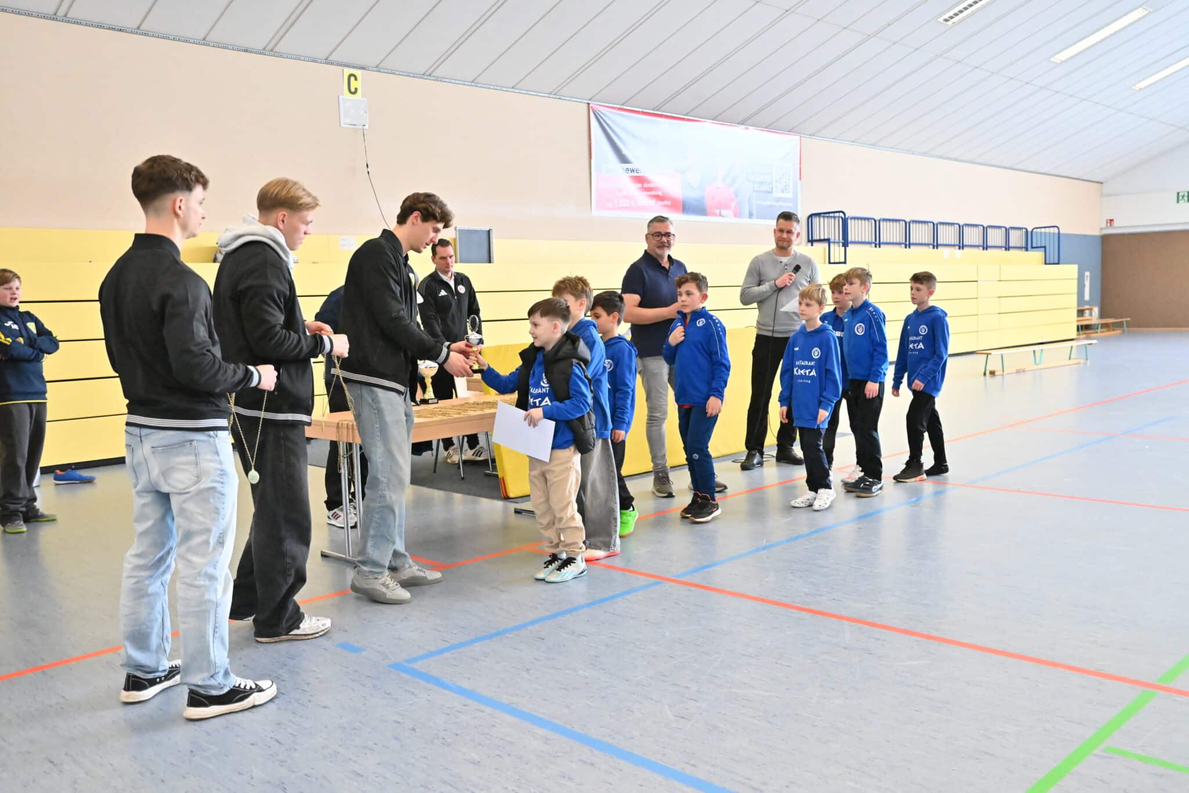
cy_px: 396
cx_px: 594
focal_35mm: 34
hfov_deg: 55.8
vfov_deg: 38.9
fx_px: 1123
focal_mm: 34
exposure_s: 1/1000
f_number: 3.5
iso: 8000
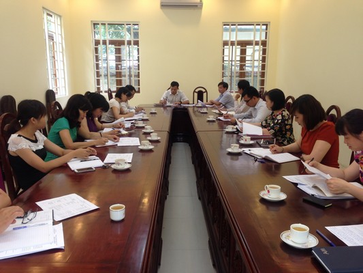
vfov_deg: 43.0
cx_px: 182
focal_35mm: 33
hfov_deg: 55.3
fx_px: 346
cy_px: 136
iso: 50
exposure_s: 1/20
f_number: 2.4
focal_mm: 4.12
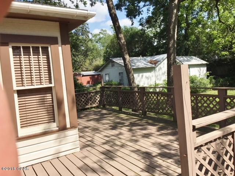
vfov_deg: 48.2
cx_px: 118
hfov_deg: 61.7
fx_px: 197
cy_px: 88
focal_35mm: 29
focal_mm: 4.15
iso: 25
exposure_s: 1/1672
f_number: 2.2
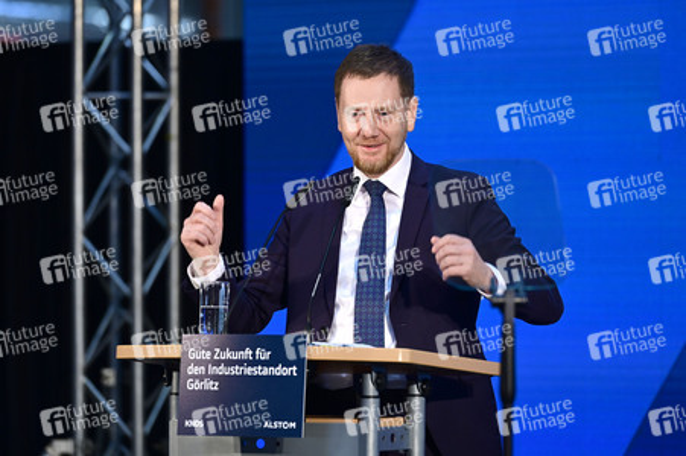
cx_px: 343
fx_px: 3808
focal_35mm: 200
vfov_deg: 6.9
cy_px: 228
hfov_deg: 10.3
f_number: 4
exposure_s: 1/400
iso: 1250
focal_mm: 200
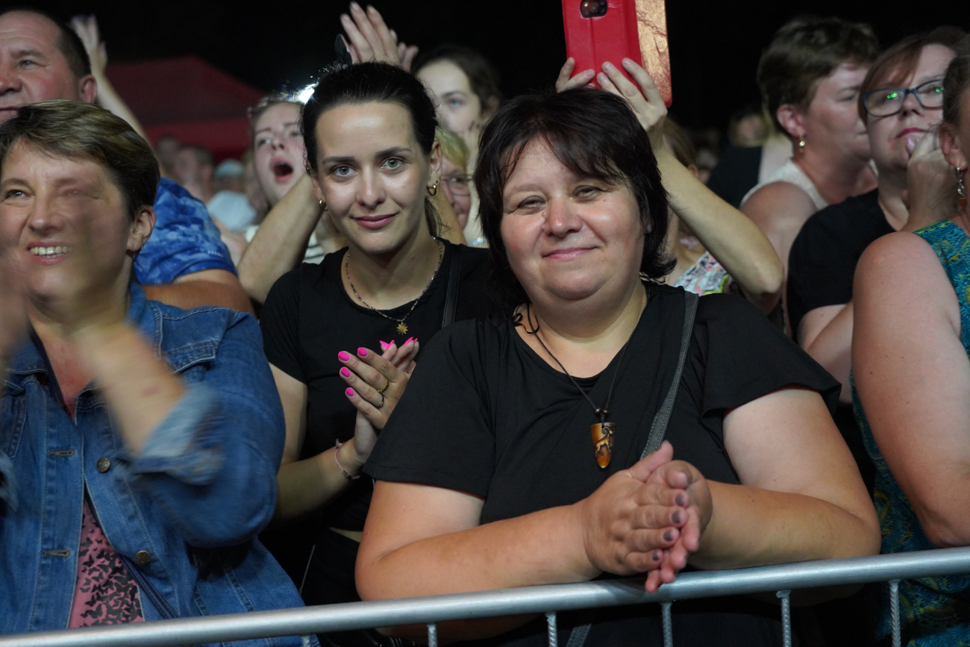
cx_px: 485
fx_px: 1536
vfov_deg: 23.8
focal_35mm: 57
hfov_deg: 35.0
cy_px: 324
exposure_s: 1/60
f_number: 4
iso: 6400
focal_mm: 57
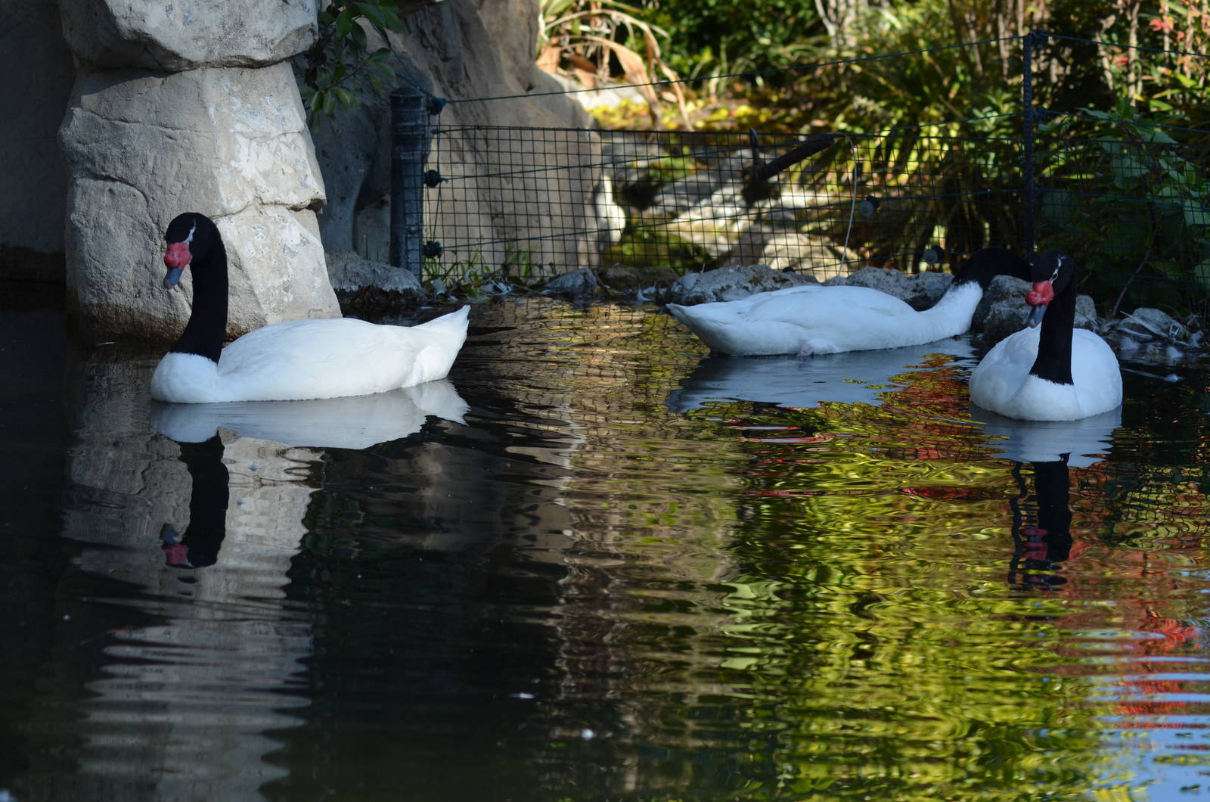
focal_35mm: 165
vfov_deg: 8.3
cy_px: 401
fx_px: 5535
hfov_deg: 12.5
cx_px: 605
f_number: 5.6
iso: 280
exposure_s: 1/500
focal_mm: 110
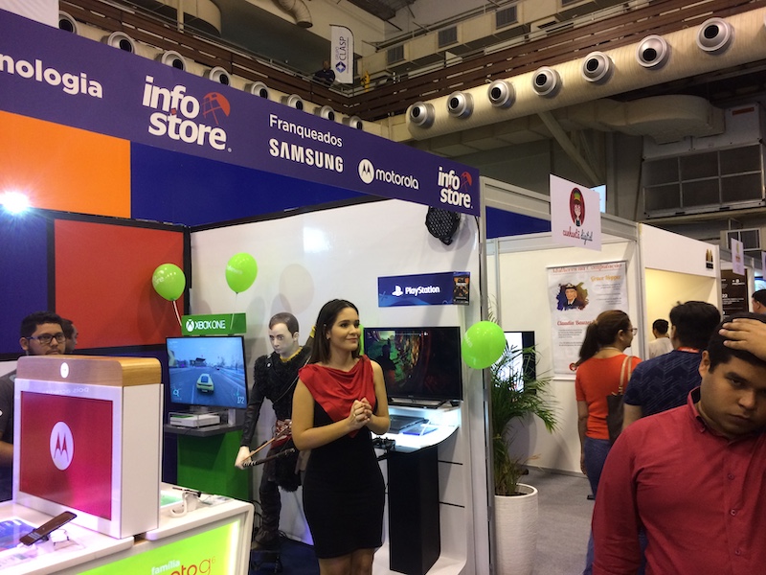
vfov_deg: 48.2
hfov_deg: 61.7
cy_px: 288
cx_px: 383
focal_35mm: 29
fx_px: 642
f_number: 2.2
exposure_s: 1/30
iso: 100
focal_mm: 4.15
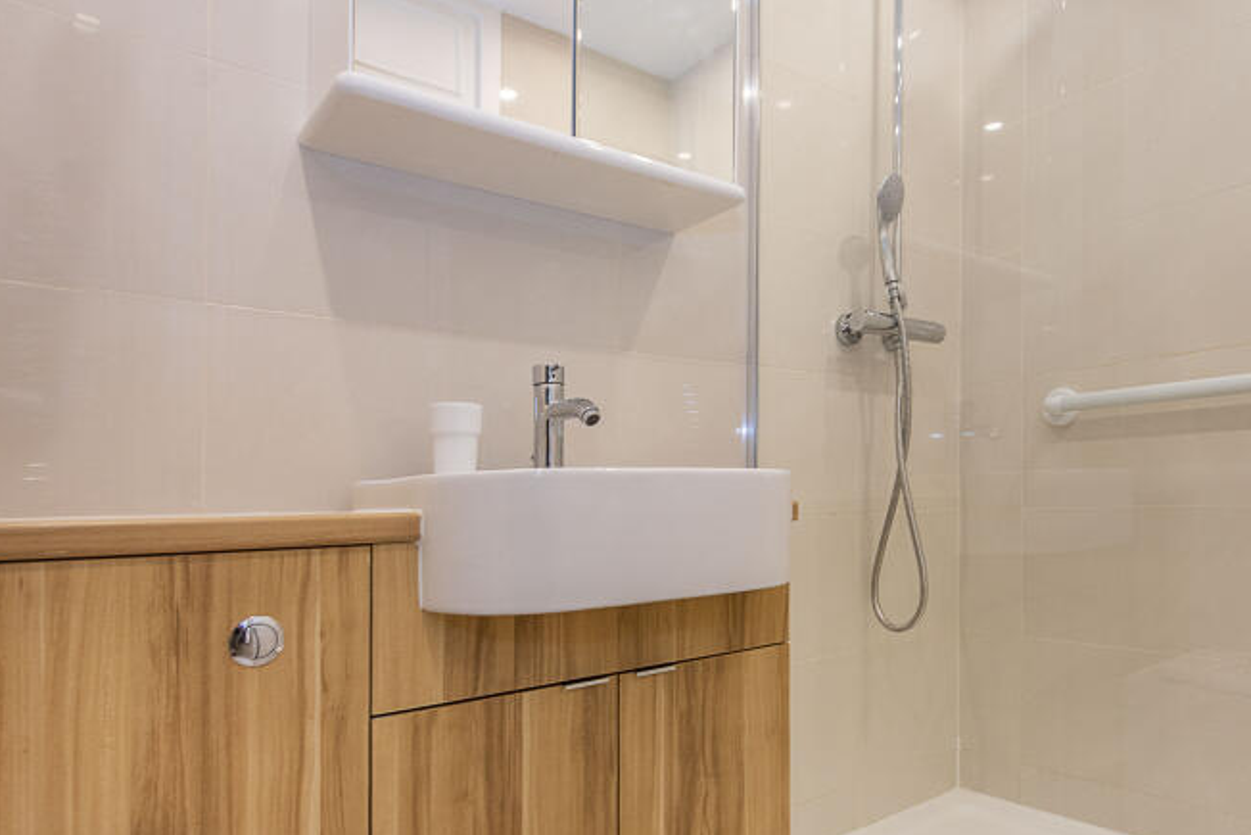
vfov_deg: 56.2
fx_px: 765
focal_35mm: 22
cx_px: 729
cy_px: 547
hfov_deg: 78.0
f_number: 6.3
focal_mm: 14
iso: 500
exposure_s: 1/25
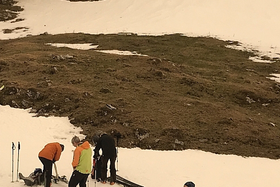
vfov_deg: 14.4
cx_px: 81
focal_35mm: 95
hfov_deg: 21.3
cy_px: 126
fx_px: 739
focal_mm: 3.99
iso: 20
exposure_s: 1/1244
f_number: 1.8
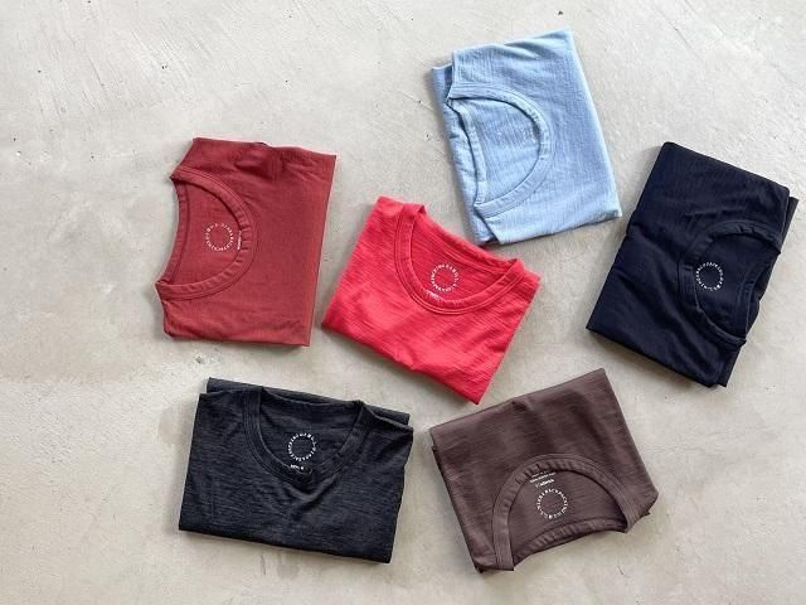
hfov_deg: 67.3
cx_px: 403
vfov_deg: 53.1
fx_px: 605
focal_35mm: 26
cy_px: 302
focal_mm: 4.2
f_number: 1.6
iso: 50
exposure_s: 1/121
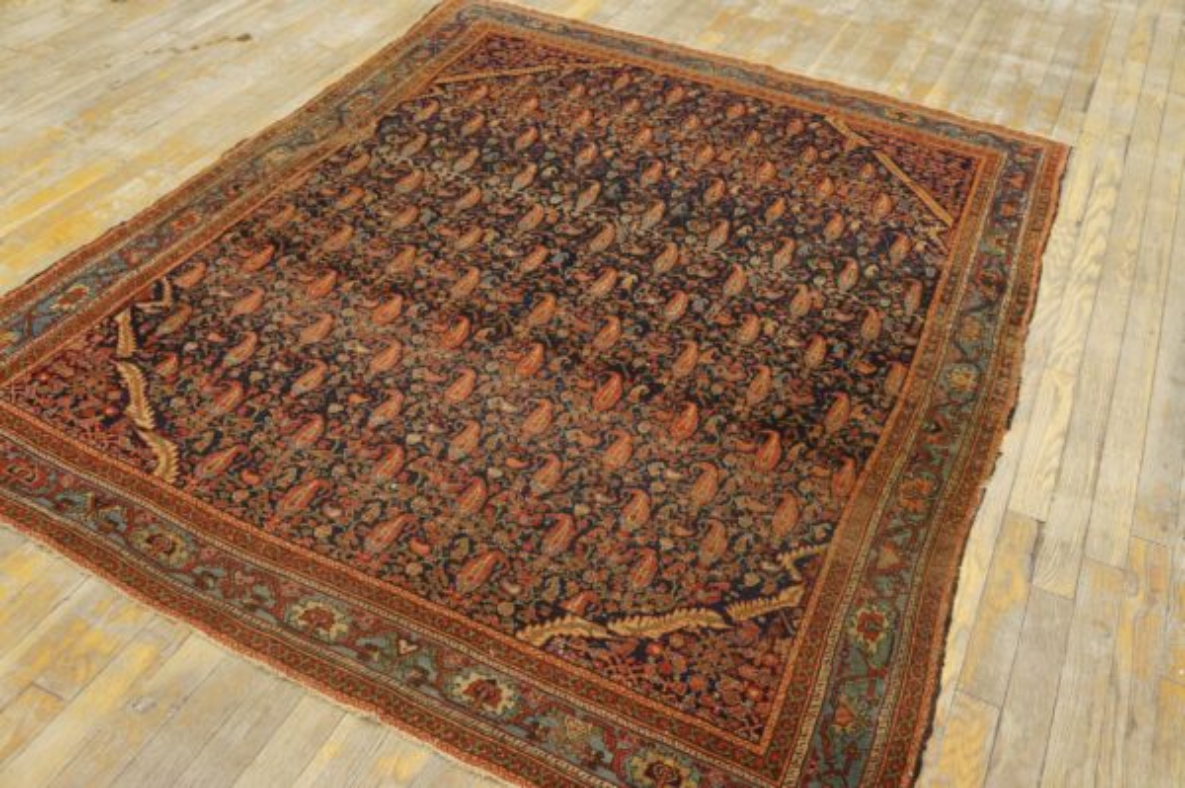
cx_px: 592
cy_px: 394
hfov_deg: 57.3
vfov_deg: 39.9
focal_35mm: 33
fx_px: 1085
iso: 1600
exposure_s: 1/60
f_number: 4
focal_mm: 22
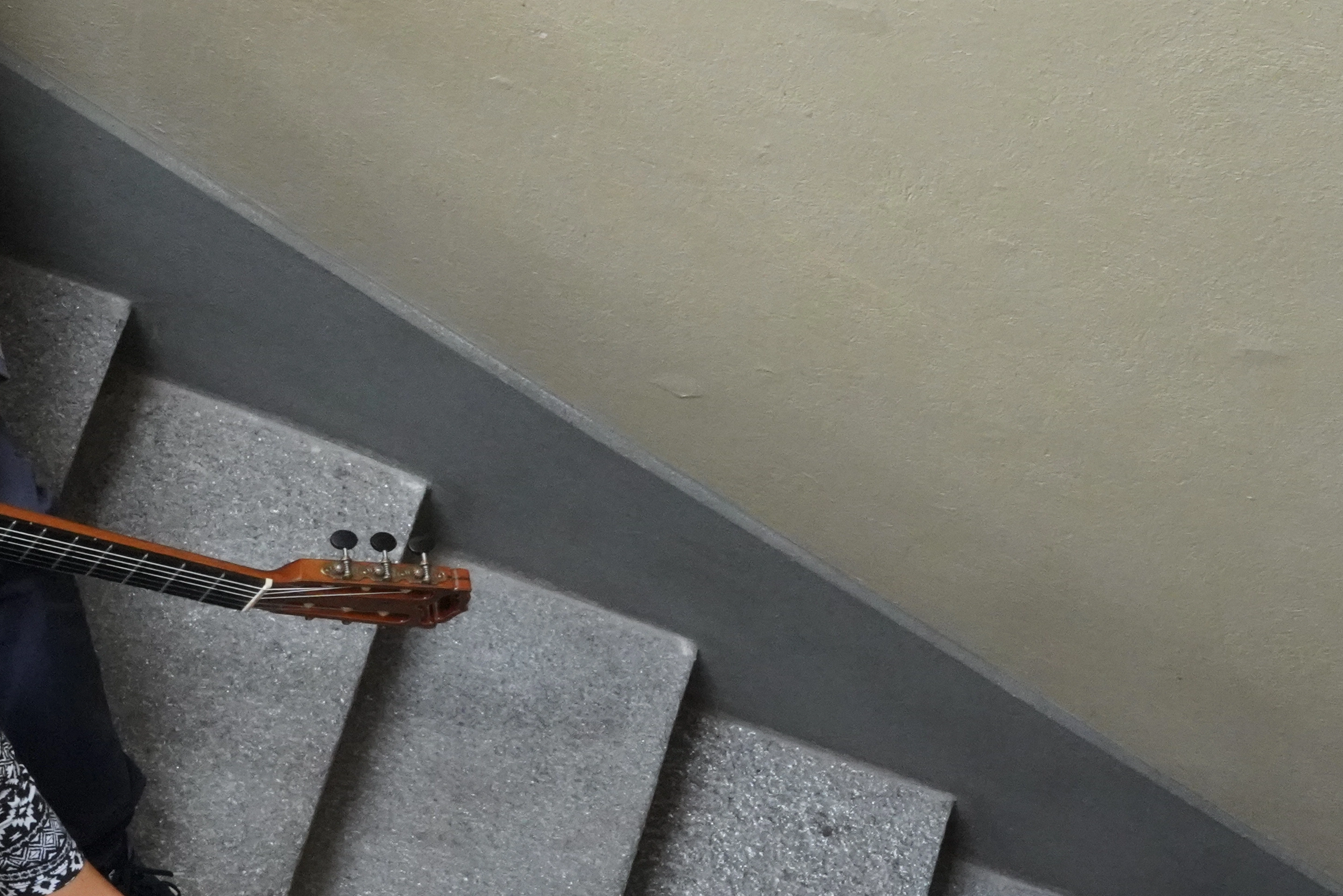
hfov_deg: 18.2
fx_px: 4178
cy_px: 543
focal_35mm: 112
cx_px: 396
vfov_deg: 12.2
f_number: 20
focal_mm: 54
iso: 12800
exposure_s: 1/40
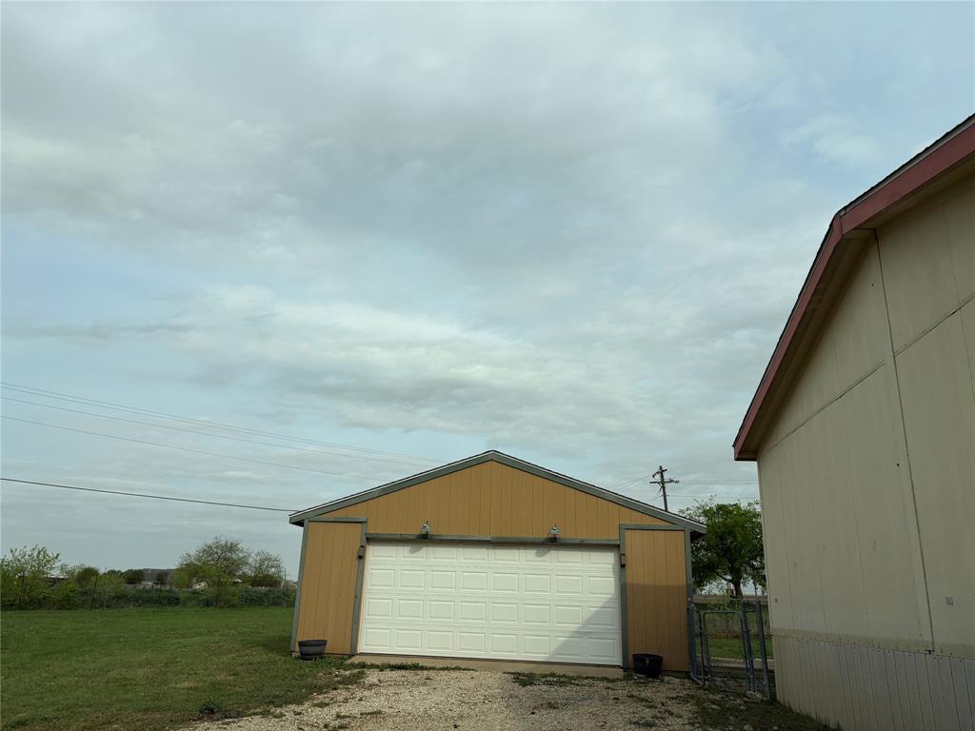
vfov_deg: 53.1
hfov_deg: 67.3
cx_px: 488
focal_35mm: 26
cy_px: 366
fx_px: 732
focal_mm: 5.96
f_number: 1.6
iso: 50
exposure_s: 1/4329
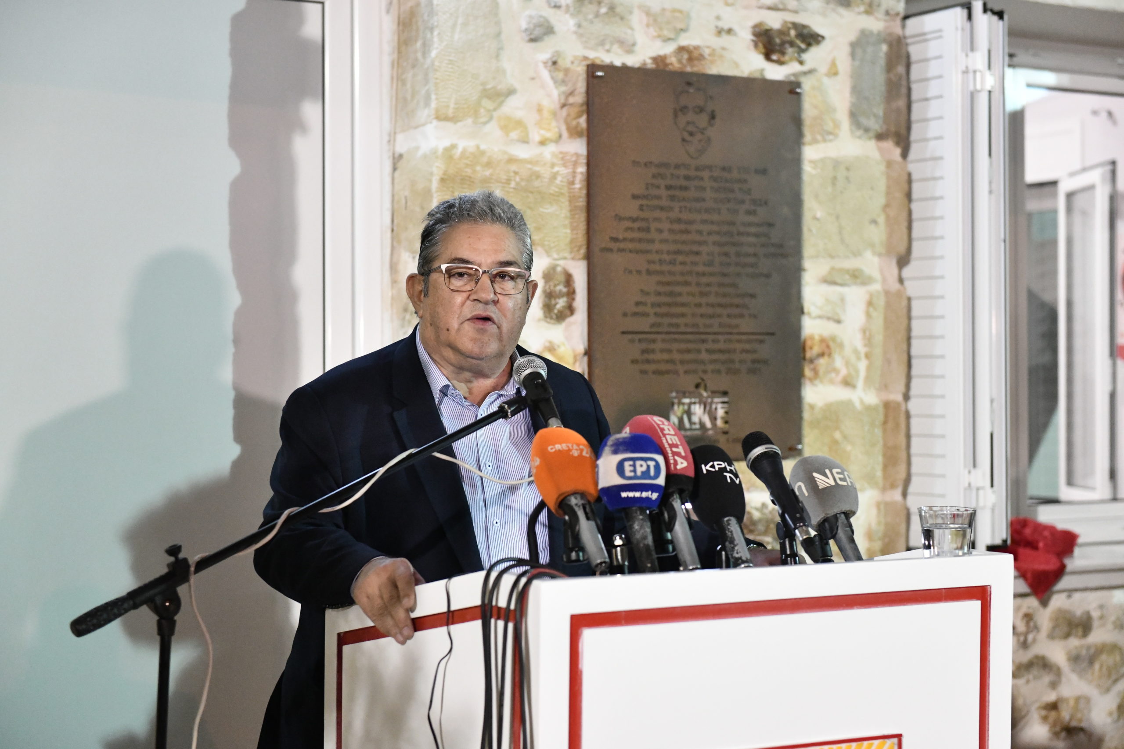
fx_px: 2186
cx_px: 562
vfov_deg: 19.5
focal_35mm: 70
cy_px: 374
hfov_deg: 28.8
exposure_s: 1/250
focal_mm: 70
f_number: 4
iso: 8000
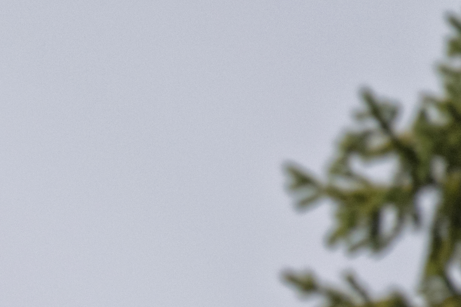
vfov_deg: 1.1
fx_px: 15888
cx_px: -135
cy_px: 390
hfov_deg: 1.7
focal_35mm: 1241
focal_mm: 300
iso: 400
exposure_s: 1/2000
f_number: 7.1
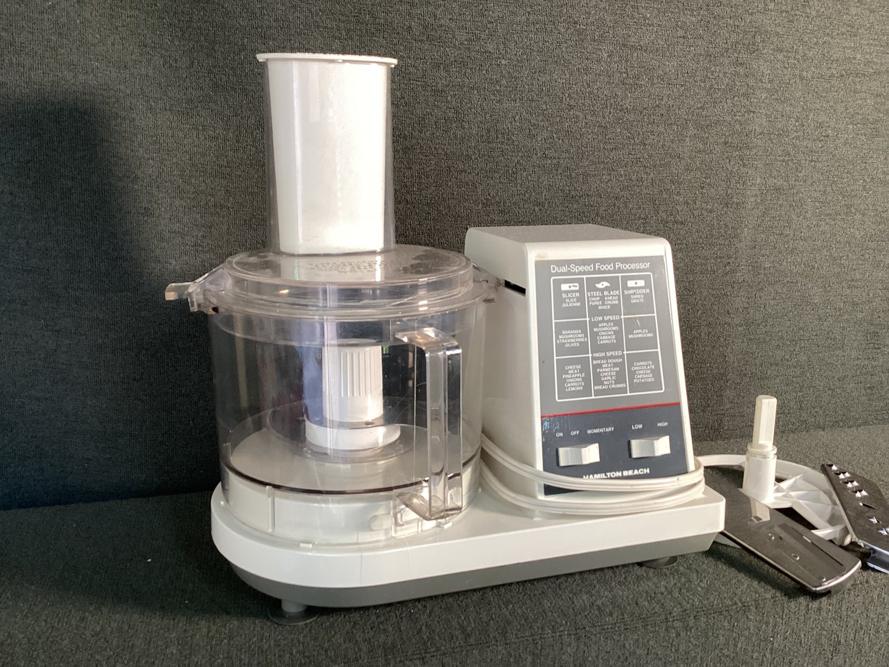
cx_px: 444
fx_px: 796
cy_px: 334
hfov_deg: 58.3
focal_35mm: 31
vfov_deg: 45.4
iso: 125
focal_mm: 3.3
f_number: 2.4
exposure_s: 1/60
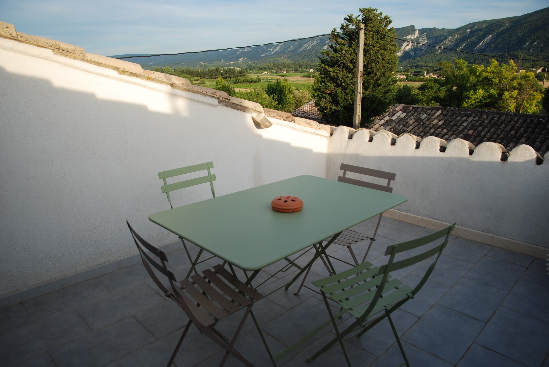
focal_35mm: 24
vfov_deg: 53.3
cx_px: 274
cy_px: 184
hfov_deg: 73.7
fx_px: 366
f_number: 4.5
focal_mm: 16
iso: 125
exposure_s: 1/400
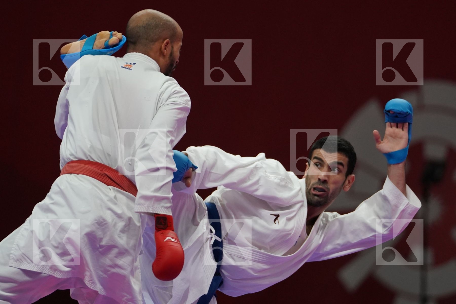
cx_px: 228
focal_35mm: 400
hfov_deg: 5.2
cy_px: 152
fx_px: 5066
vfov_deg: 3.4
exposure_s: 1/1000
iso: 2500
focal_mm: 267
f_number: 4
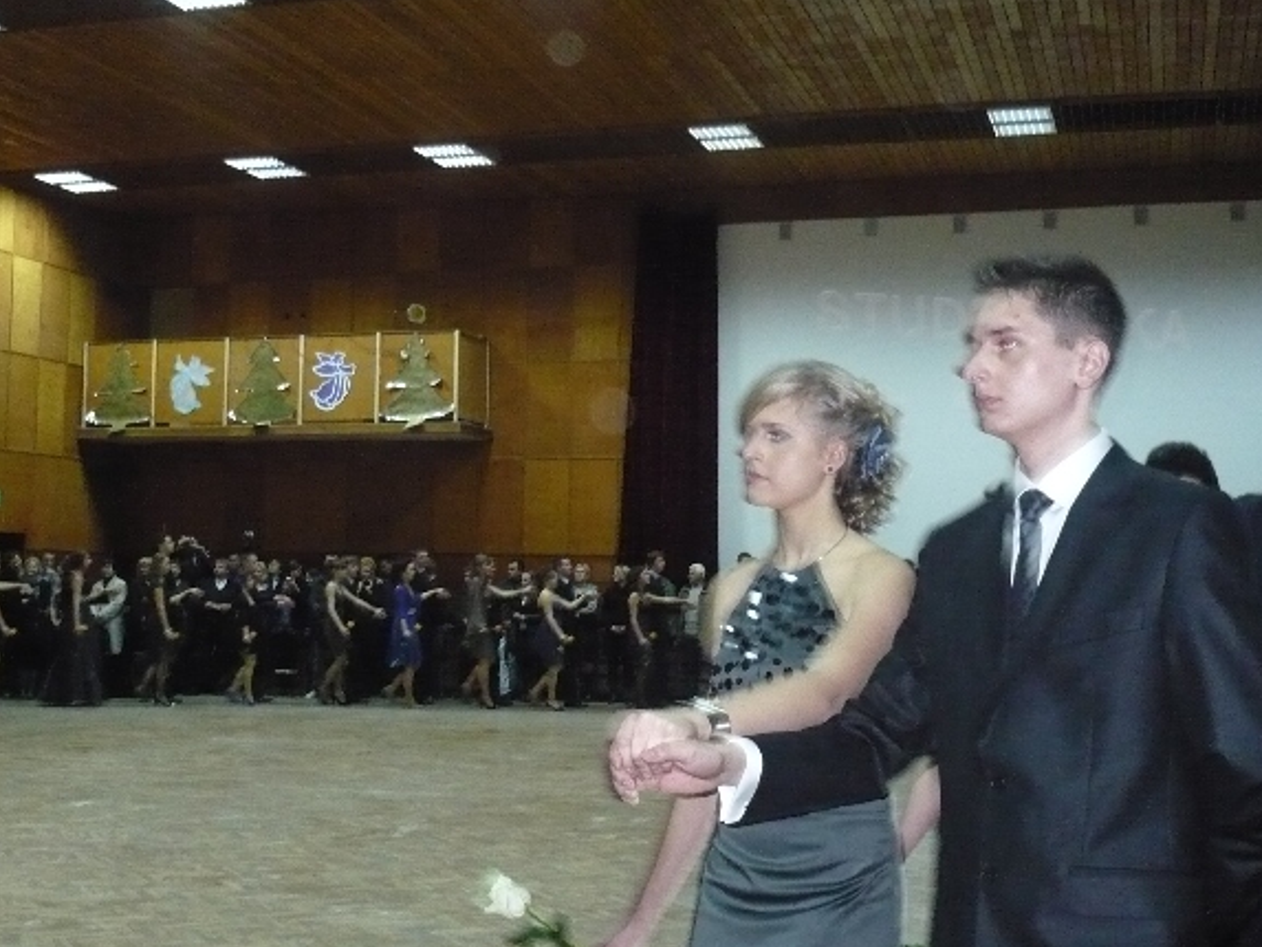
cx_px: 597
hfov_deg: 39.6
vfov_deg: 30.3
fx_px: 1750
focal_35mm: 48
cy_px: 440
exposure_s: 1/30
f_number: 2.8
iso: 500
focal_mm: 5.8
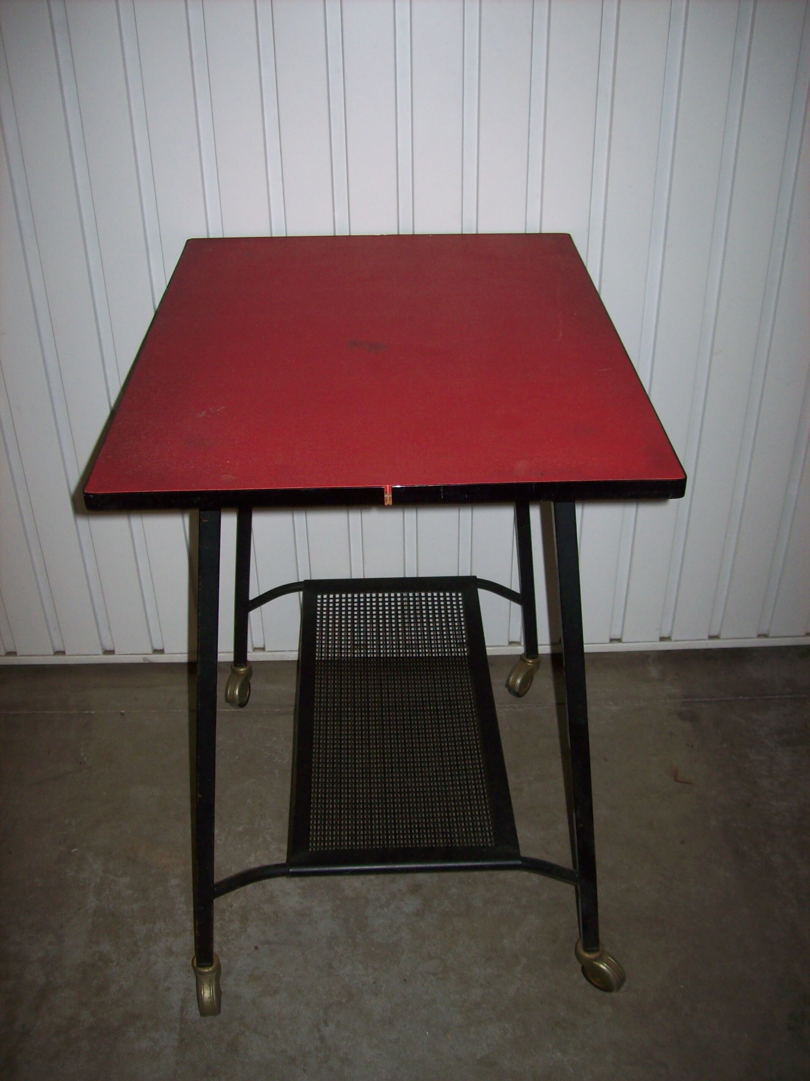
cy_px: 540
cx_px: 405
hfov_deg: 39.6
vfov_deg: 51.4
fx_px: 1124
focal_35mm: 36
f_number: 2.7
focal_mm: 6
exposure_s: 1/64
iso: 80
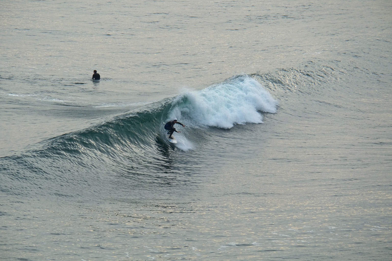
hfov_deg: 6.0
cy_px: 130
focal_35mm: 345
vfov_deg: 4.0
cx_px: 196
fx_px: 3757
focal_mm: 230
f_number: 10
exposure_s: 1/400
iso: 400
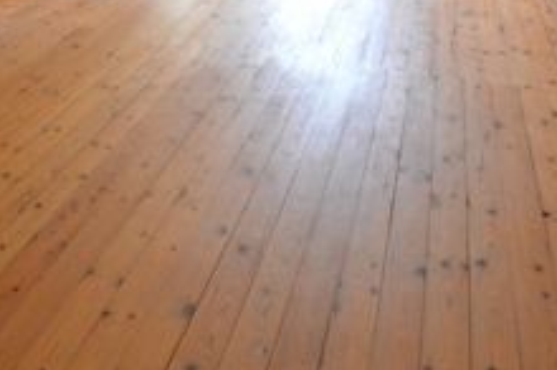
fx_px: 742
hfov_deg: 38.0
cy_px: -170
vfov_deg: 23.1
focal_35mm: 48
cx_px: 39
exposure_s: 1/60
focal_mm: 10
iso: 400
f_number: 4
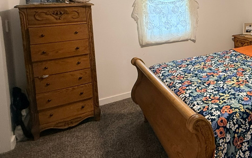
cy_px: 18
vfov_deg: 37.1
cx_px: 246
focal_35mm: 32
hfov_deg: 49.8
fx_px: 220
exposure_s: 1/60
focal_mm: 2.22
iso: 250
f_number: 2.2
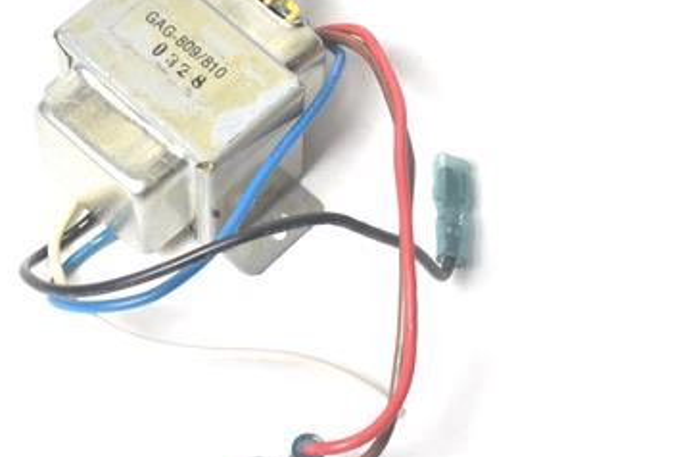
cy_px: 132
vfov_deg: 14.2
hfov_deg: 21.1
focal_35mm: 96
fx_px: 1823
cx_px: 215
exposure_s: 1/200
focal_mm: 38
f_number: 13
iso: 200
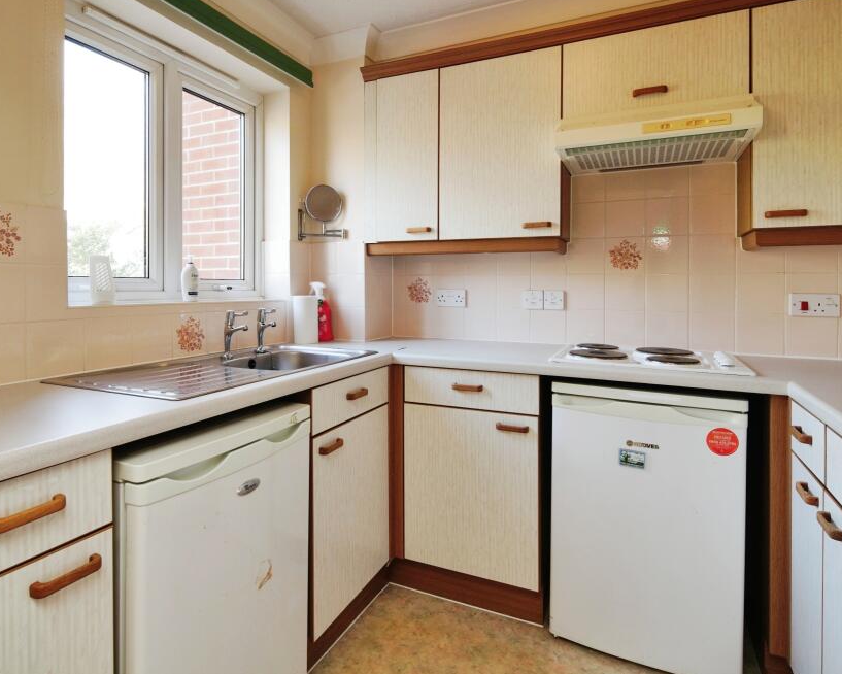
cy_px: 324
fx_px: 499
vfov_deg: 68.1
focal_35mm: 20
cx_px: 389
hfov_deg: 80.2
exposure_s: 1/25
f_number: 10
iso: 640
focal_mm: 17
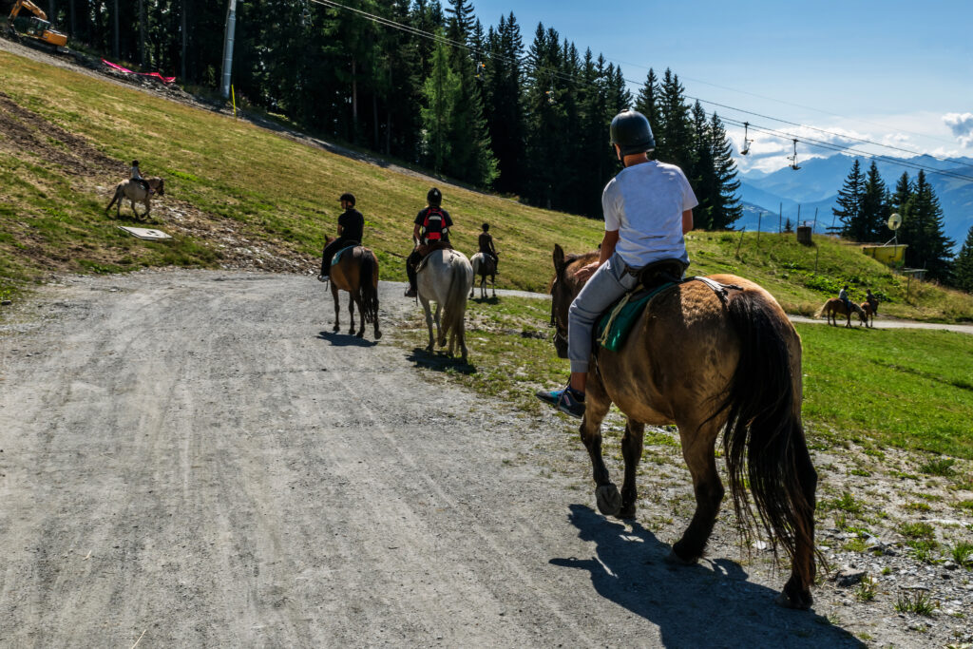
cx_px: 486
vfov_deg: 36.9
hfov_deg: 53.1
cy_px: 324
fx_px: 973
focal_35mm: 36
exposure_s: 1/250
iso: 200
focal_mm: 24
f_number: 14
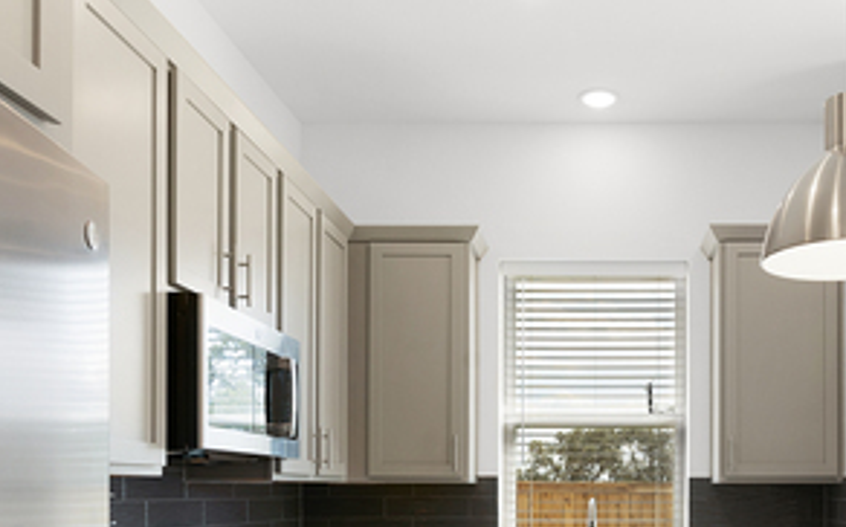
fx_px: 875
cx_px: 591
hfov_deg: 50.3
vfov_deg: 31.8
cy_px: 479
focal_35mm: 38
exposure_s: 1/30
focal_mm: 17
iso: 100
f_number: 9
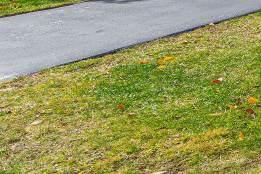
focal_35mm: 92
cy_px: -80
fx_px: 667
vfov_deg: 14.0
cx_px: 625
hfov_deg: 14.5
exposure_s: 1/500
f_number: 8
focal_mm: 16
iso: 200
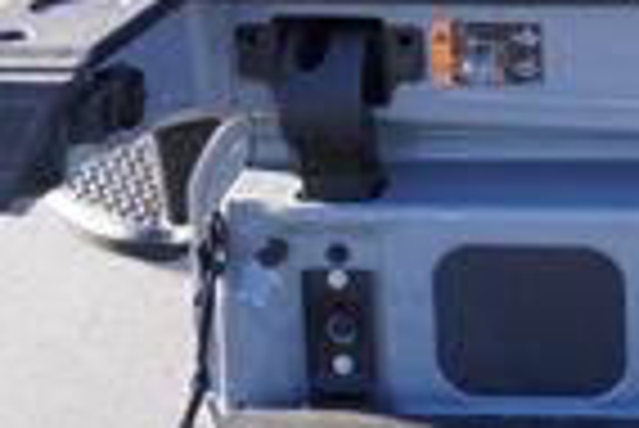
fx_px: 1919
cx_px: 936
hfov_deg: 17.2
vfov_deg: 12.3
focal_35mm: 108
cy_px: -135
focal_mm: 16
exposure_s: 1/100
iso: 100
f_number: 5
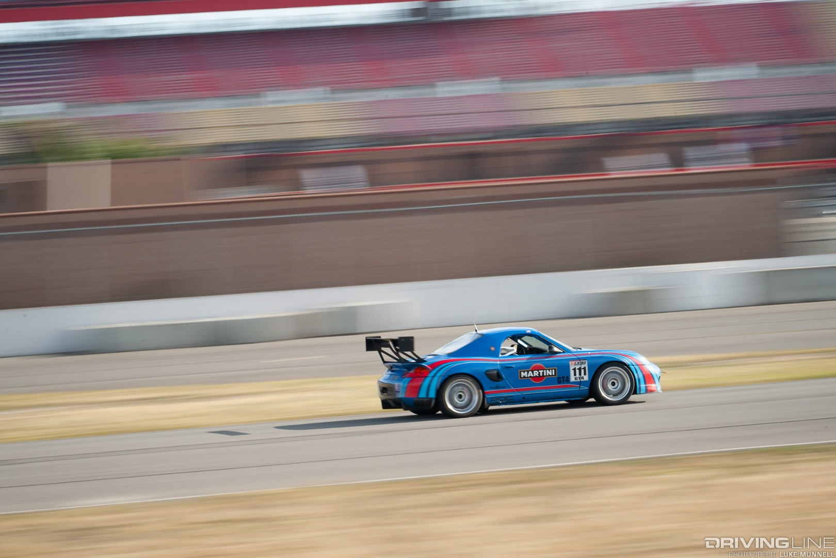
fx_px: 3135
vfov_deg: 10.2
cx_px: 418
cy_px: 279
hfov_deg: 15.2
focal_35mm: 135
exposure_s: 1/50
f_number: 18
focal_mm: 135
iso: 320
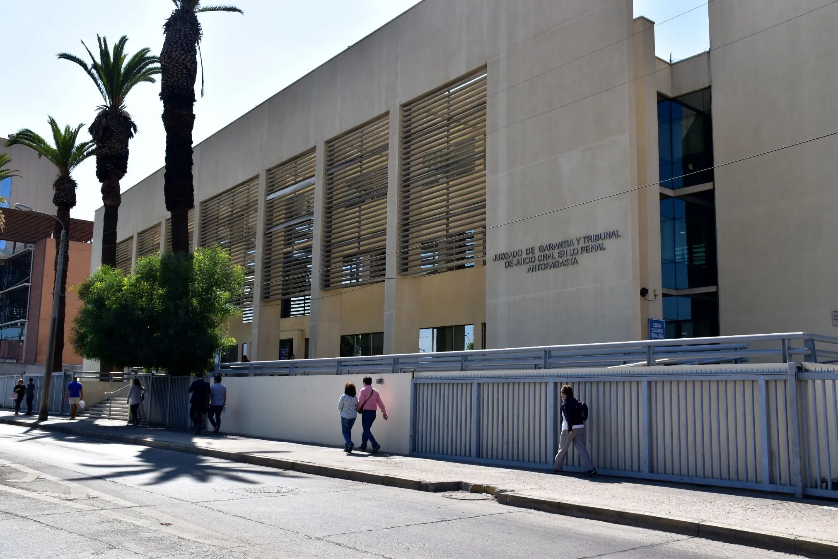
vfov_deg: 38.4
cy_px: 280
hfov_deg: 55.1
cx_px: 419
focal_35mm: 34
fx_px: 803
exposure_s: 1/500
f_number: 11
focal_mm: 23
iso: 400
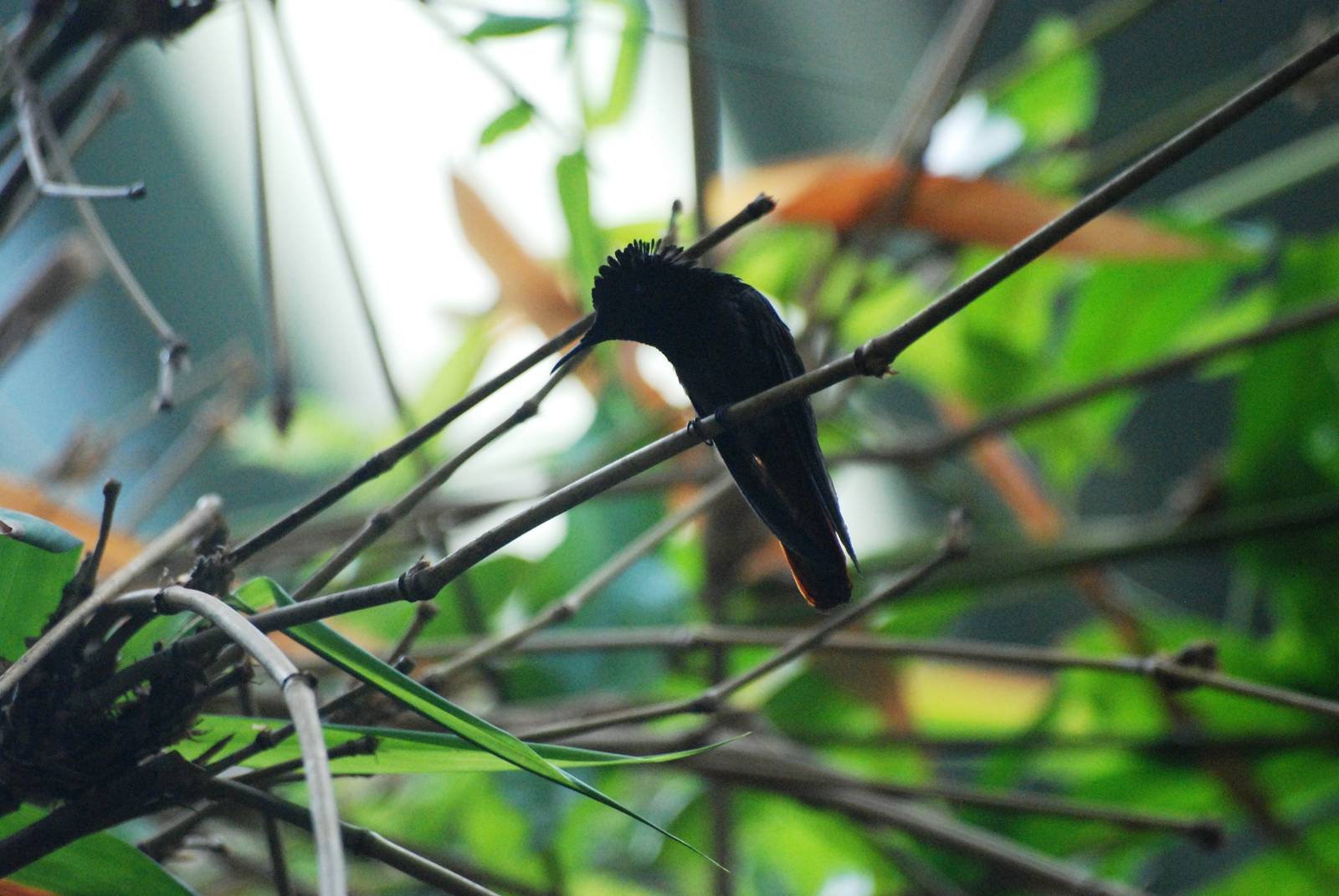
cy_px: 448
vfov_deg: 3.1
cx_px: 670
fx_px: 16757
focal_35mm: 450
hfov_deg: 4.6
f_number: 5.6
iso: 1600
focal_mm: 300
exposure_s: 1/500
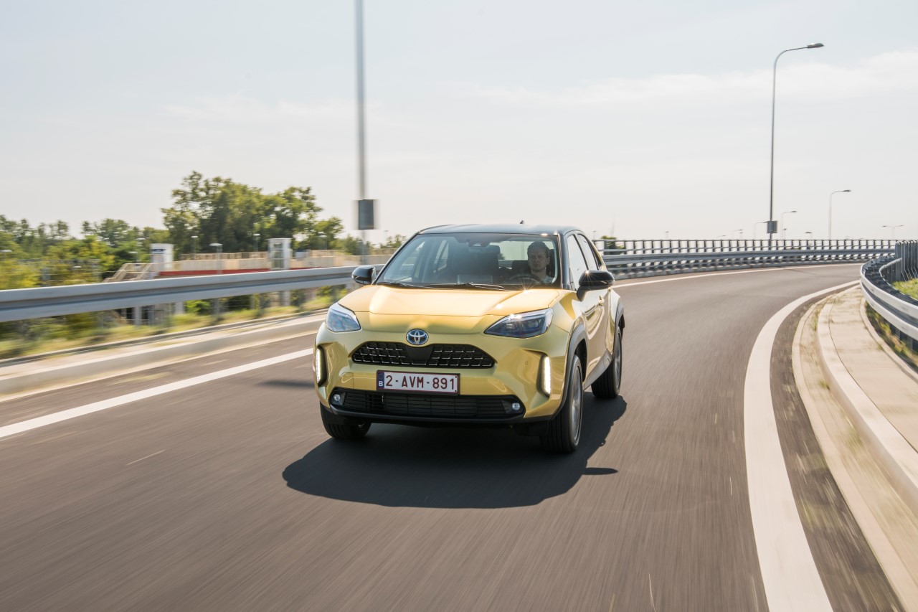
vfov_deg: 31.9
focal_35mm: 42
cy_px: 306
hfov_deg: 46.4
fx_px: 1071
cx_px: 459
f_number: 16
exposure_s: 1/30
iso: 160
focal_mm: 28
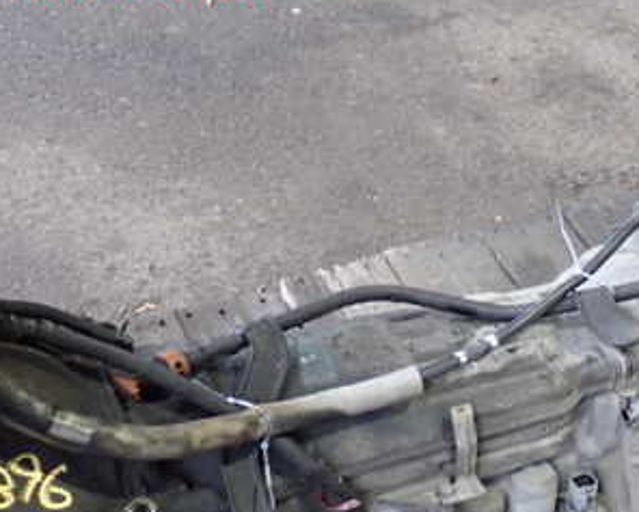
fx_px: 1532
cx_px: 503
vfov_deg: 18.7
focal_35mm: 81
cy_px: 443
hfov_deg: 23.2
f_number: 2.8
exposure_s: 1/40
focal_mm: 7.31
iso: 800
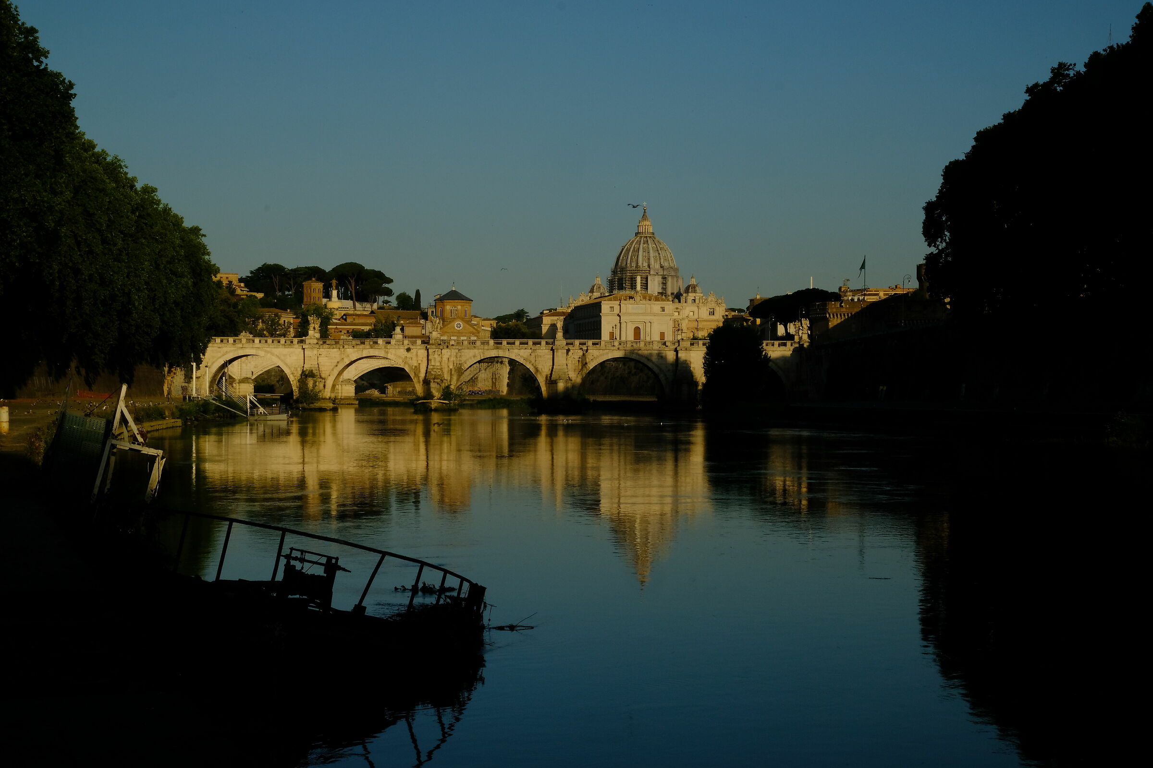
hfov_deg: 35.6
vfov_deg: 24.2
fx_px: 1793
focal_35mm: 56
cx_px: 576
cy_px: 384
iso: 400
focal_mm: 37.4
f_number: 22
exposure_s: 1/60
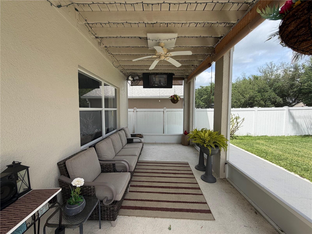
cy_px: 117
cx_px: 156
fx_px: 126
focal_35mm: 14
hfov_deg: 102.1
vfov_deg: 85.7
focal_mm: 2.22
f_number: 2.2
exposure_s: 1/502
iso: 50
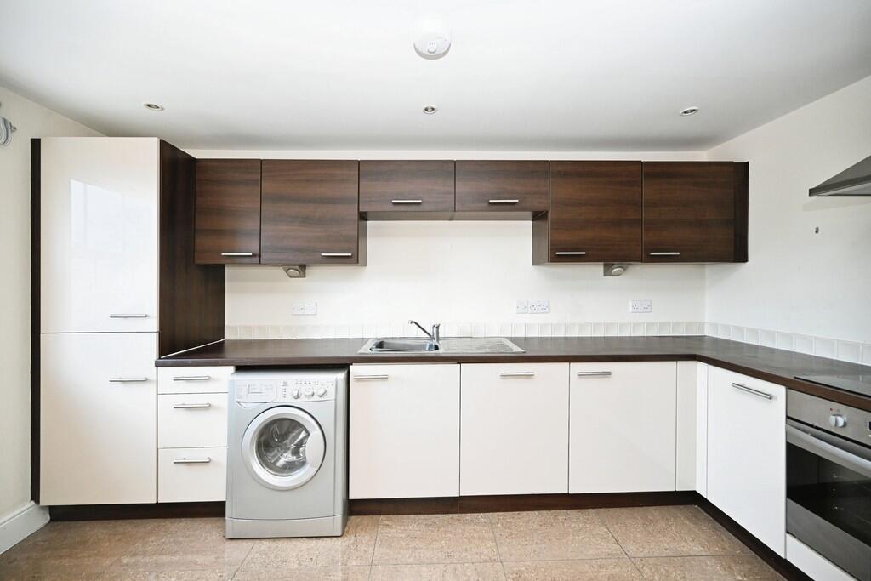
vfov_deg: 81.2
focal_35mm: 14
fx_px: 339
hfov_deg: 104.2
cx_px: 436
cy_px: 290
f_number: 4
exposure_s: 1/60
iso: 1600
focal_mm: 14
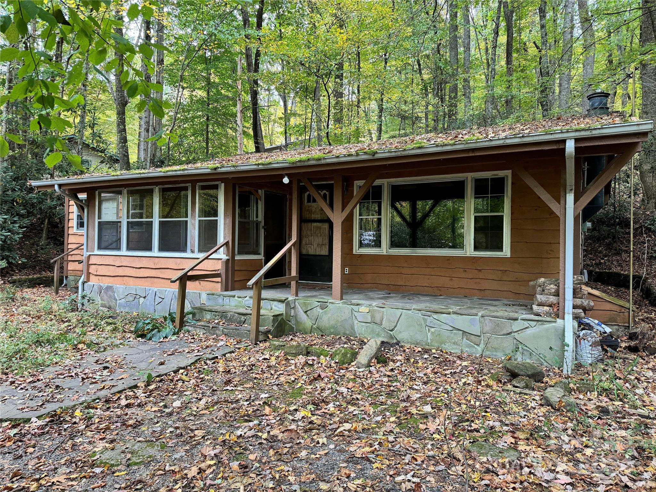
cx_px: 328
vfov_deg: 56.8
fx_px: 455
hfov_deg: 71.6
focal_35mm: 24
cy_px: 246
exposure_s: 1/86
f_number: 1.78
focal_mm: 6.76
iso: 200
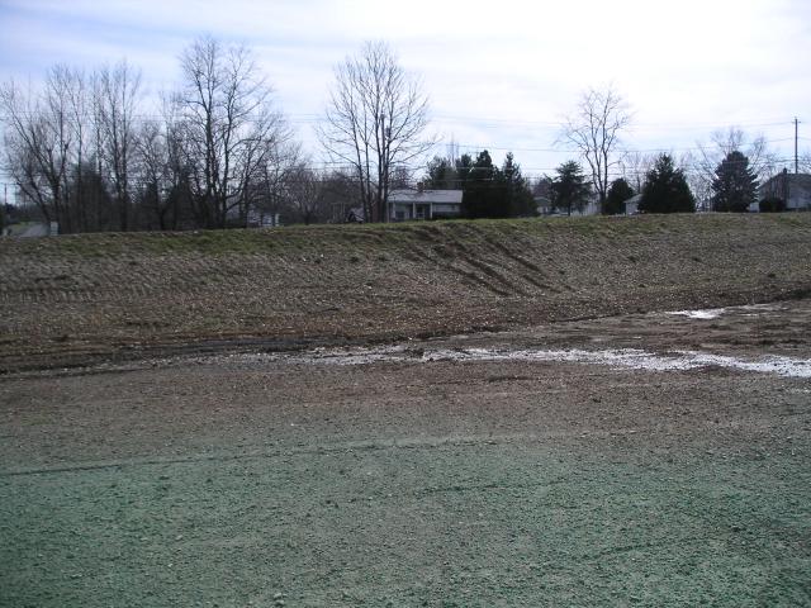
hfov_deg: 49.0
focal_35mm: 38
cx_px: 406
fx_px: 890
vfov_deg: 37.7
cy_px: 304
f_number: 6.7
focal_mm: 6
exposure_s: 1/180
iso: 50
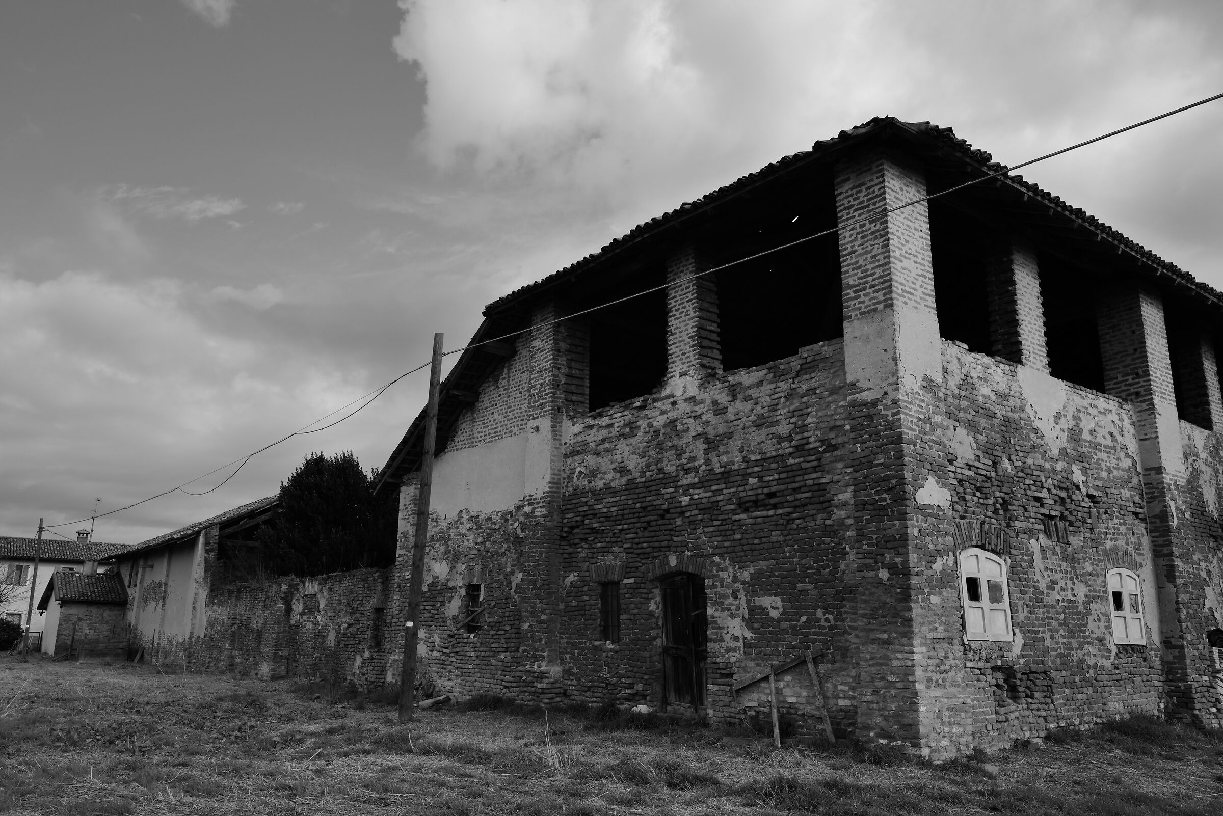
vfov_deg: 46.4
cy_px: 408
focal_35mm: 28
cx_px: 612
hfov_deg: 65.5
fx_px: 952
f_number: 14
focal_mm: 28
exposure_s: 1/125
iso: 250
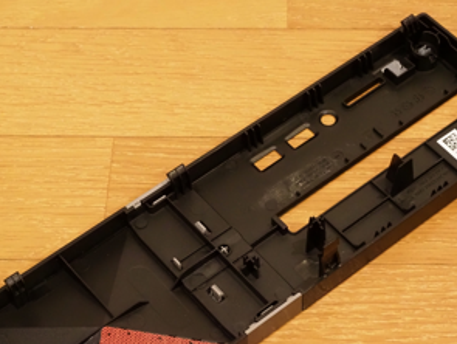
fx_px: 1203
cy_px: 243
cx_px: 253
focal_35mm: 91
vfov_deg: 16.2
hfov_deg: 21.5
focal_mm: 32
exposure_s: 1/30
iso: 6400
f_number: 5.6
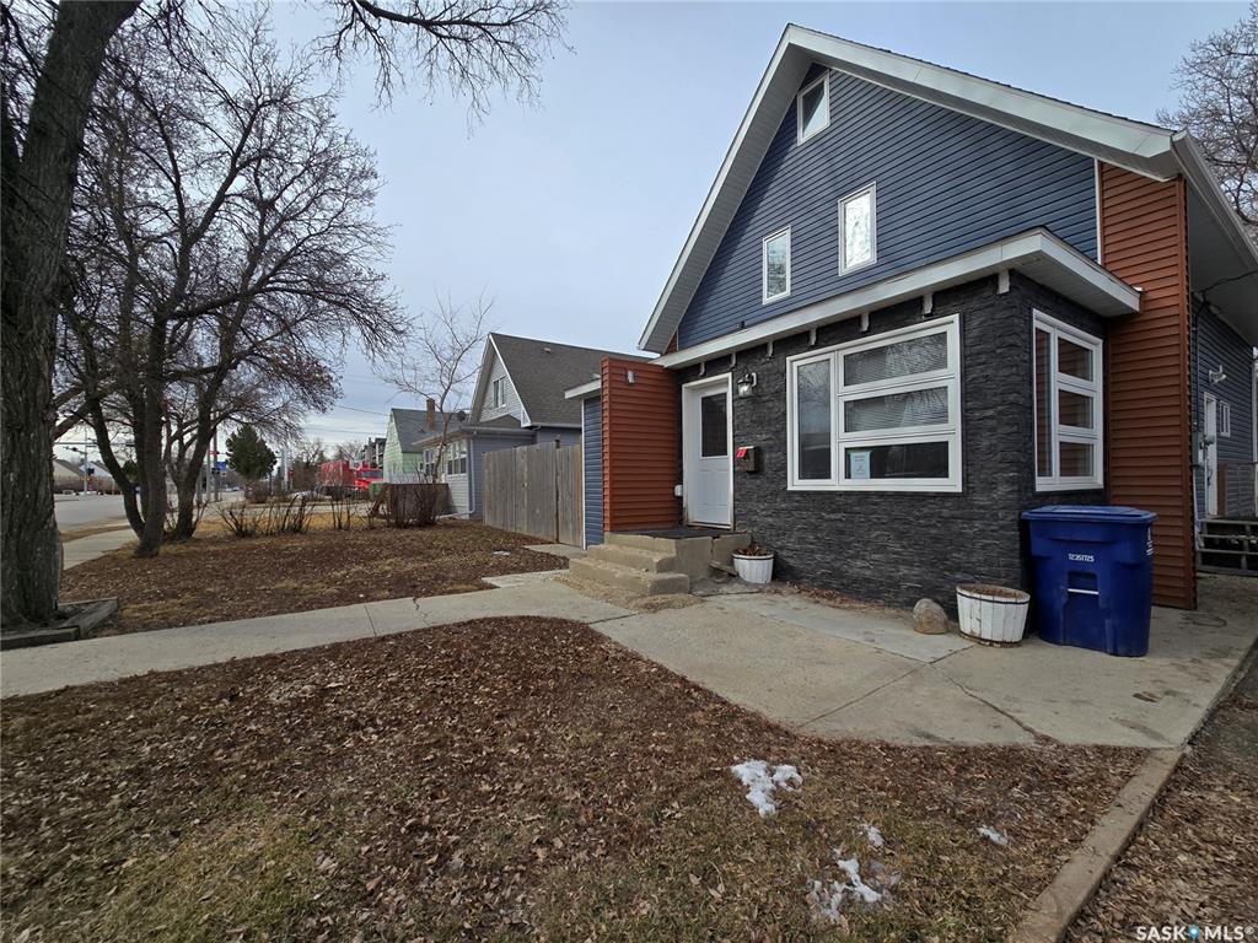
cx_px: 629
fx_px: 472
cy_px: 472
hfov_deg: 106.2
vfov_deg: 89.9
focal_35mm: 13
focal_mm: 2.2
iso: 50
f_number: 2.2
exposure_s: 1/1497
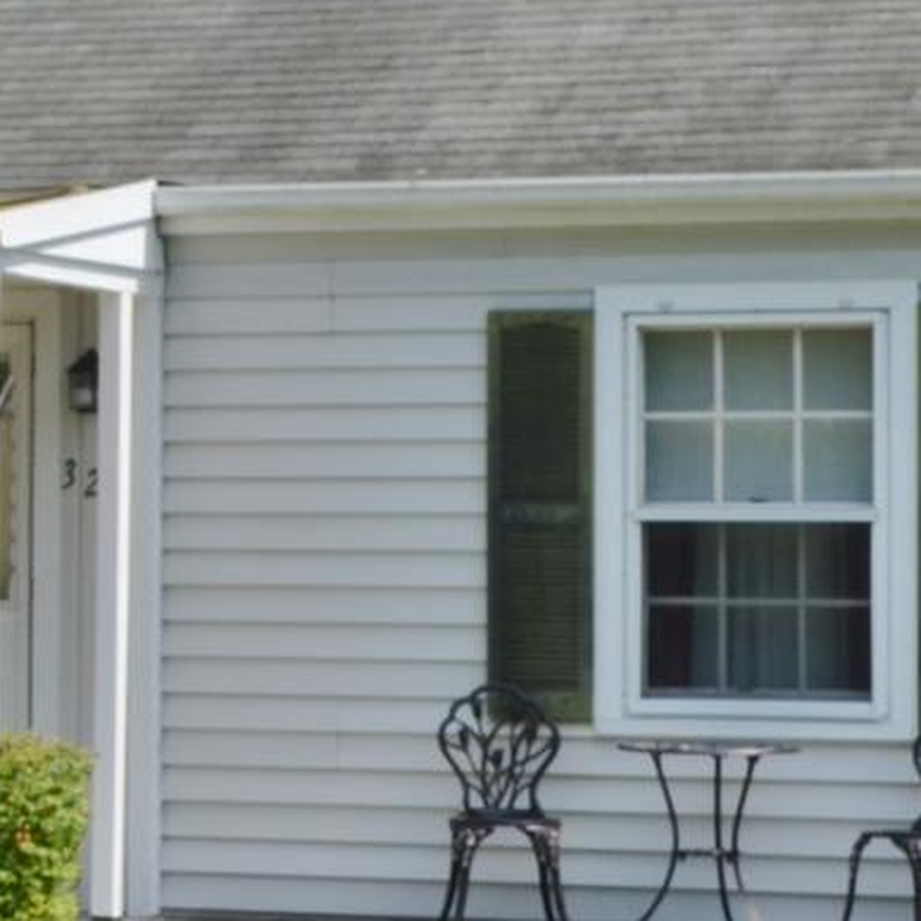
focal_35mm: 175
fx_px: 5268
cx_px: -559
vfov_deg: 10.0
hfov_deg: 9.6
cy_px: 290
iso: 100
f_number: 8
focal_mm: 26
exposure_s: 1/250
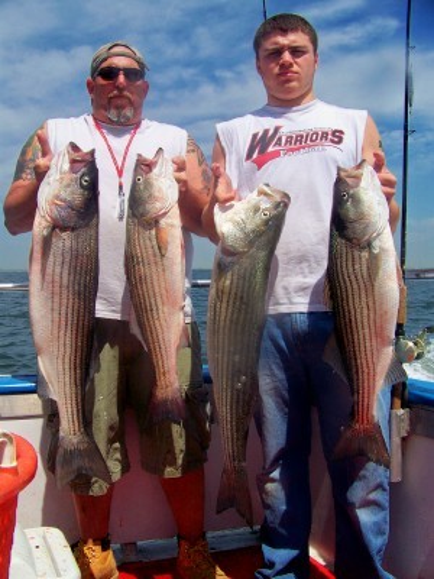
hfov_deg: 39.7
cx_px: 217
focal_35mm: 36
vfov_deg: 51.4
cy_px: 290
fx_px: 602
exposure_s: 1/800
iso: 64
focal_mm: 5.85
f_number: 4
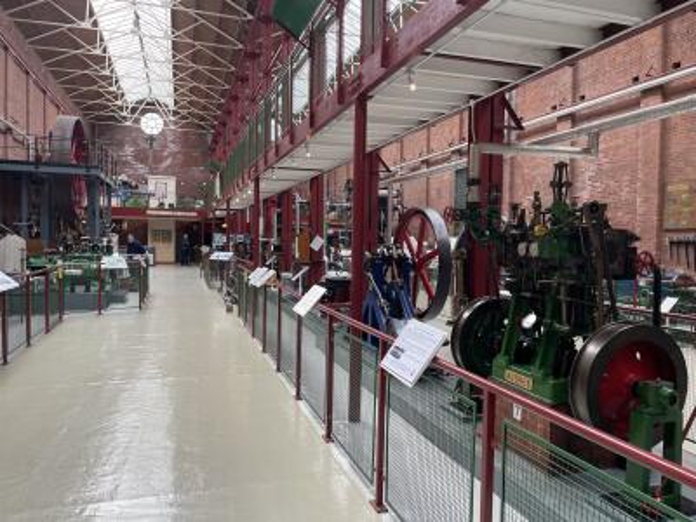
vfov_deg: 53.1
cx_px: 348
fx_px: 523
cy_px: 261
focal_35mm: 26
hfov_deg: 67.3
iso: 40
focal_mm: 4.2
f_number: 1.6
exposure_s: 1/100
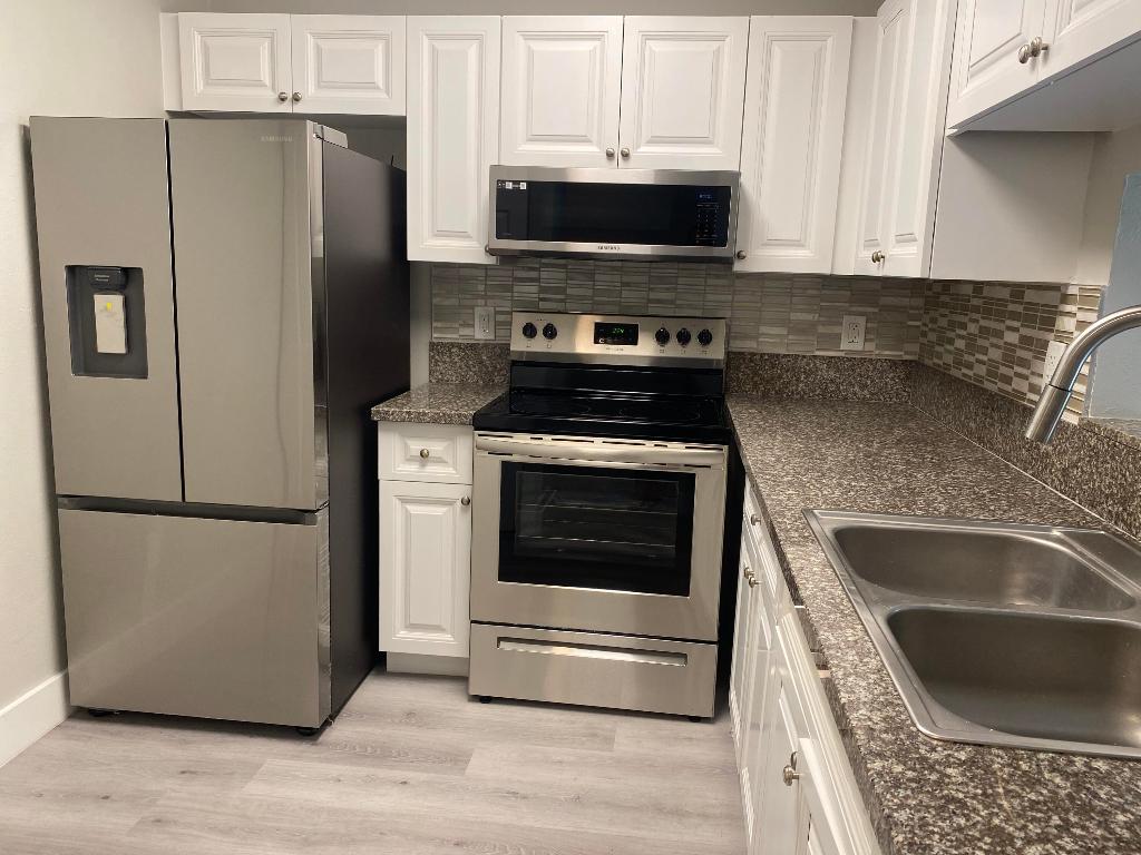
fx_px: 857
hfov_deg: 67.3
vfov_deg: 53.1
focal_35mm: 26
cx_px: 570
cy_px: 428
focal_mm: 4.25
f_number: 1.8
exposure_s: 1/60
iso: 80
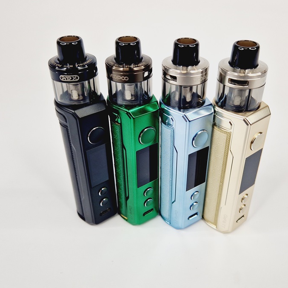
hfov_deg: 51.0
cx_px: 163
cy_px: 132
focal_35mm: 32
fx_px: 301
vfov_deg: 51.0
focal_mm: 5.4
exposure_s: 1/255
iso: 50
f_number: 1.8
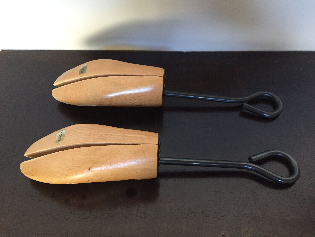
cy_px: 118
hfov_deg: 61.7
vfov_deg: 48.2
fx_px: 264
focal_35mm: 29
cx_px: 158
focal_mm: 4.15
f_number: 2.2
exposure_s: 1/25
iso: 250
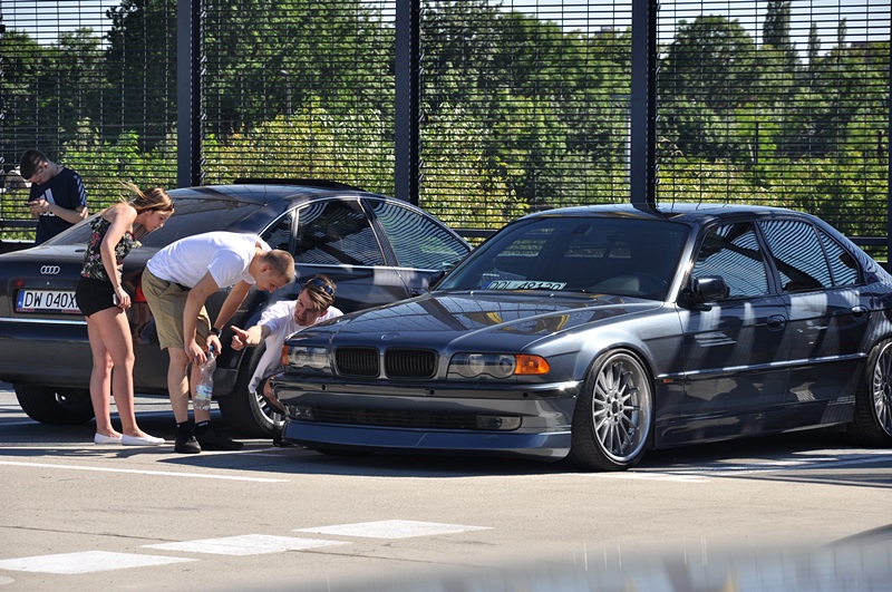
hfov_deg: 13.1
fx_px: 3897
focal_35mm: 158
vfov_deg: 8.7
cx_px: 446
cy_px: 296
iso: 200
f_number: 9
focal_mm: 105
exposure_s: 1/320
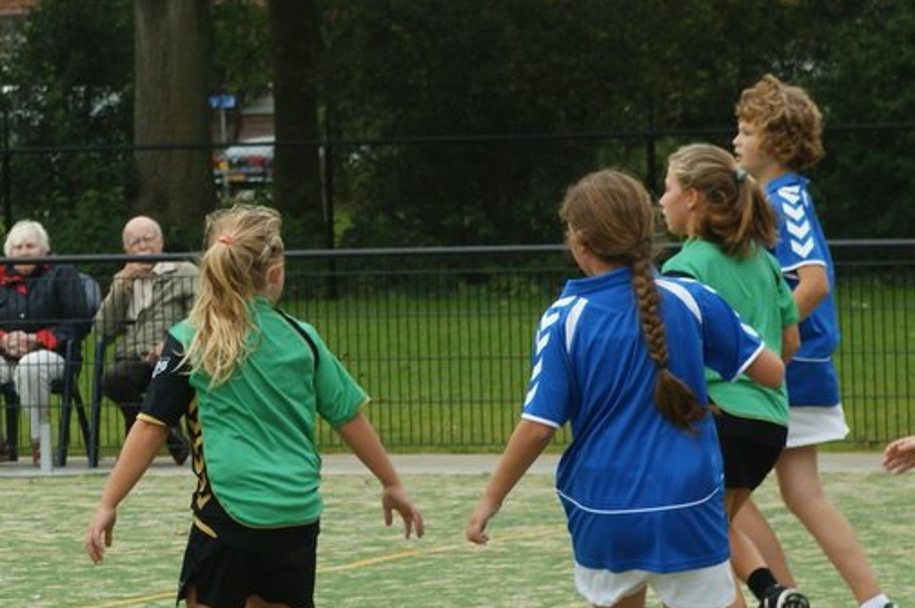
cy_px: 175
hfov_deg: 8.2
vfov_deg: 5.5
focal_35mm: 250
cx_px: 87
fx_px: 6348
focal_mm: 70
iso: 200
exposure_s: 1/400
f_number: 5.6
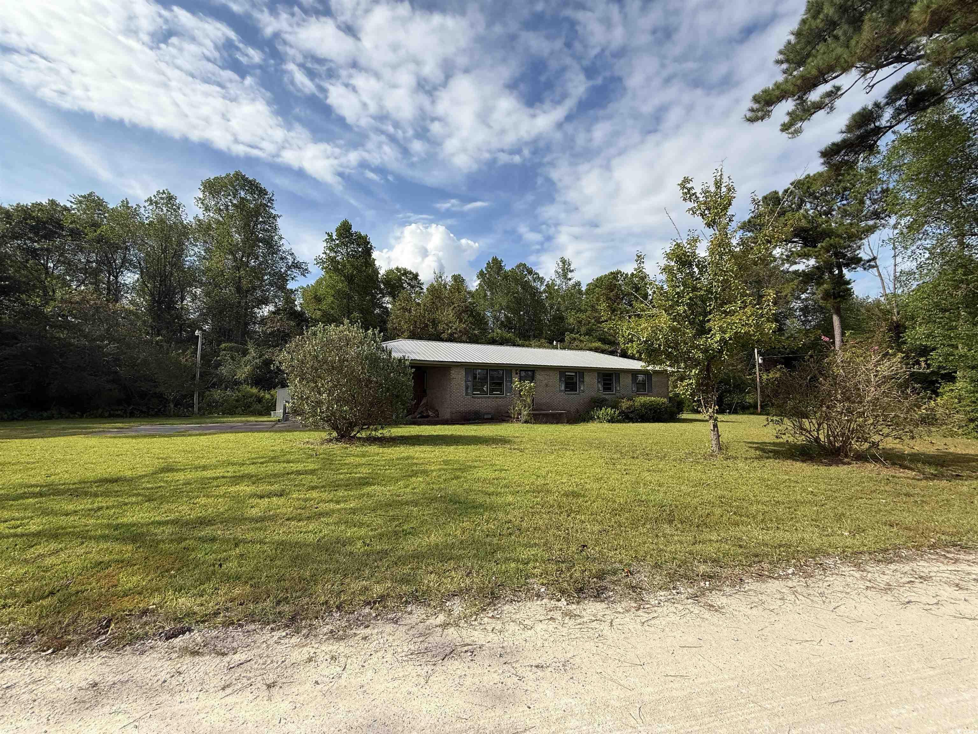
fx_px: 396
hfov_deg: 102.1
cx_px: 489
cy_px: 367
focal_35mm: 14
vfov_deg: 85.7
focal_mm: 2.22
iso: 50
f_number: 2.2
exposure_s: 1/1698
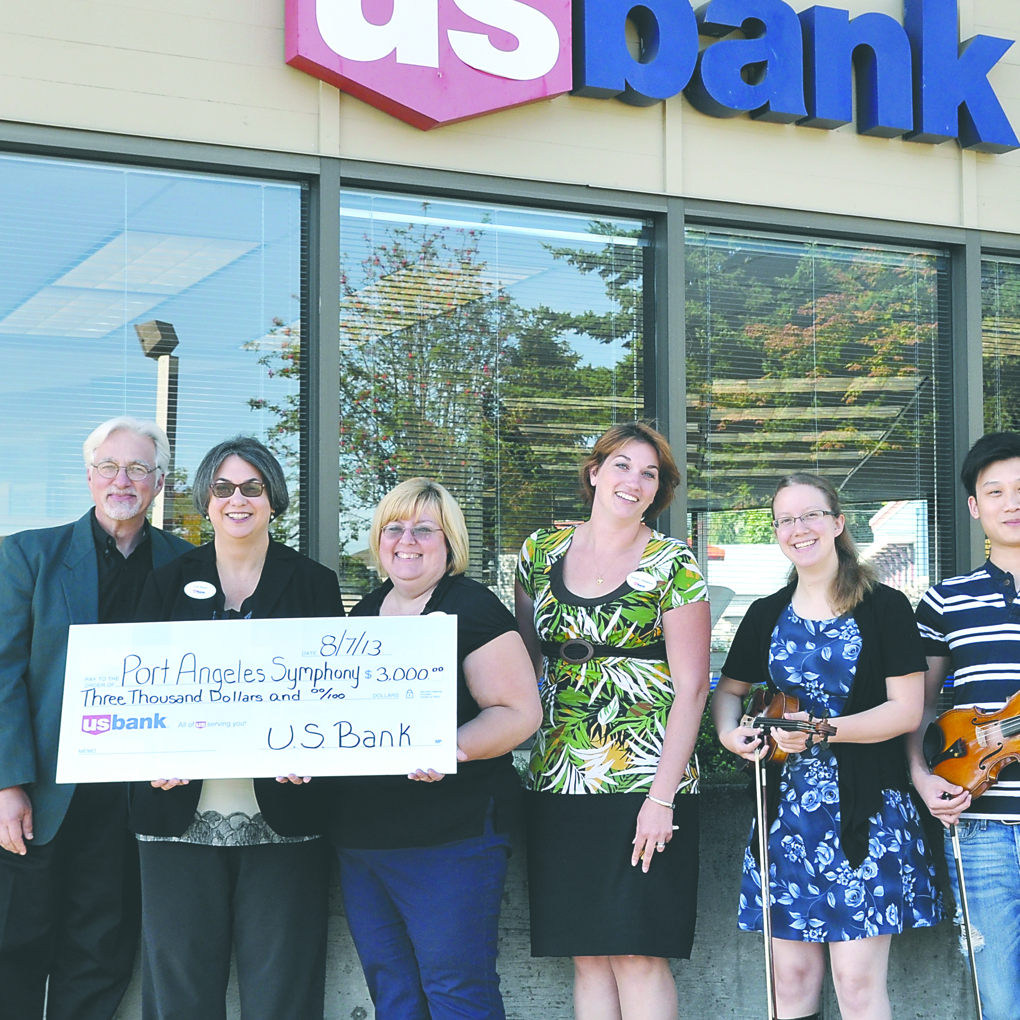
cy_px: 513
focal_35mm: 67
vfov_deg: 25.8
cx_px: 595
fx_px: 2228
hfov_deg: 25.8
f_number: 7.1
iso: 400
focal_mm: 27
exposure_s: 1/200
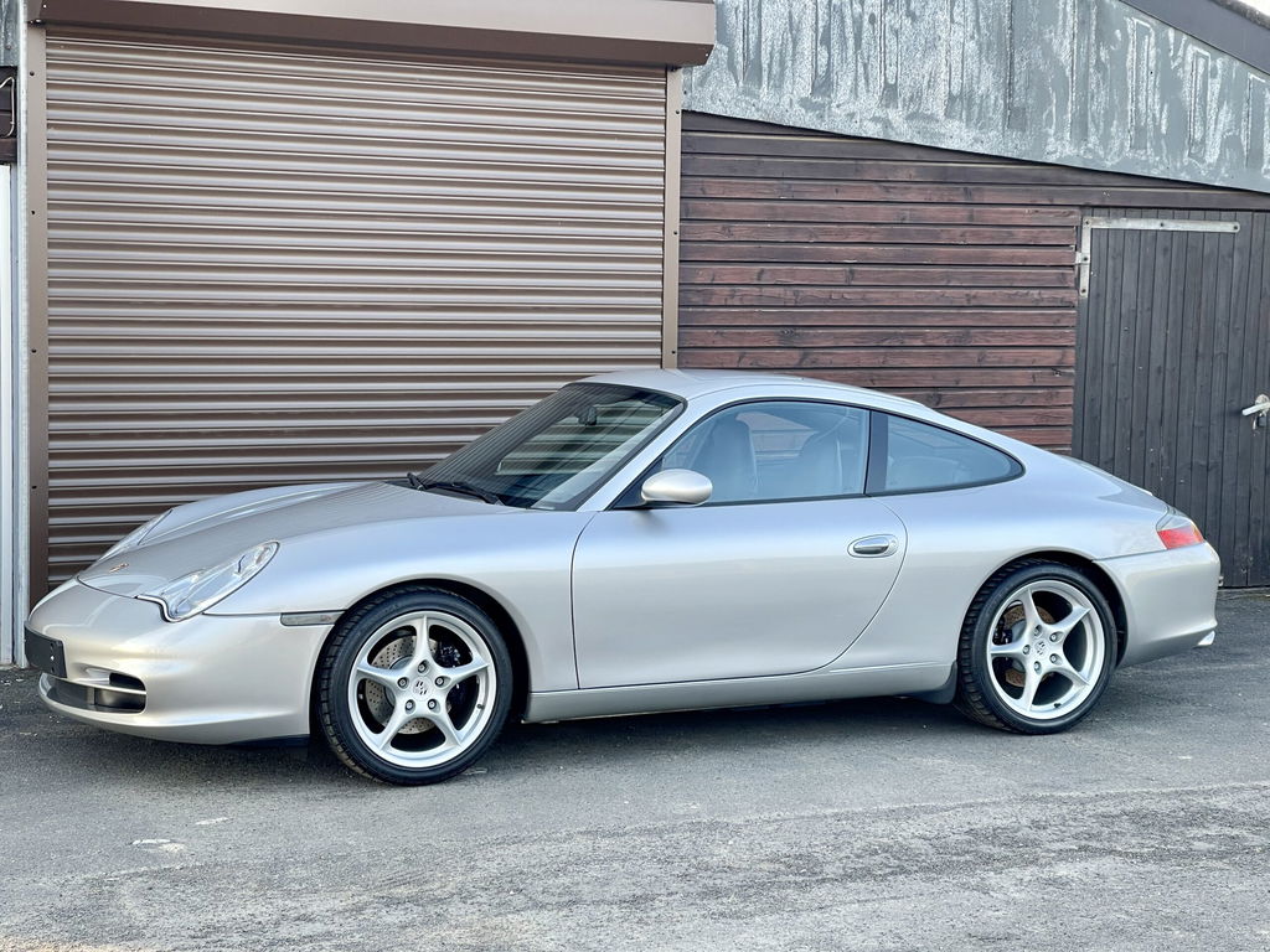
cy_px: 476
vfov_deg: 22.9
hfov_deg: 30.3
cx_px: 635
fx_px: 2348
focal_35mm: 64
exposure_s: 1/99
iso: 32
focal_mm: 7.5
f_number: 2.2
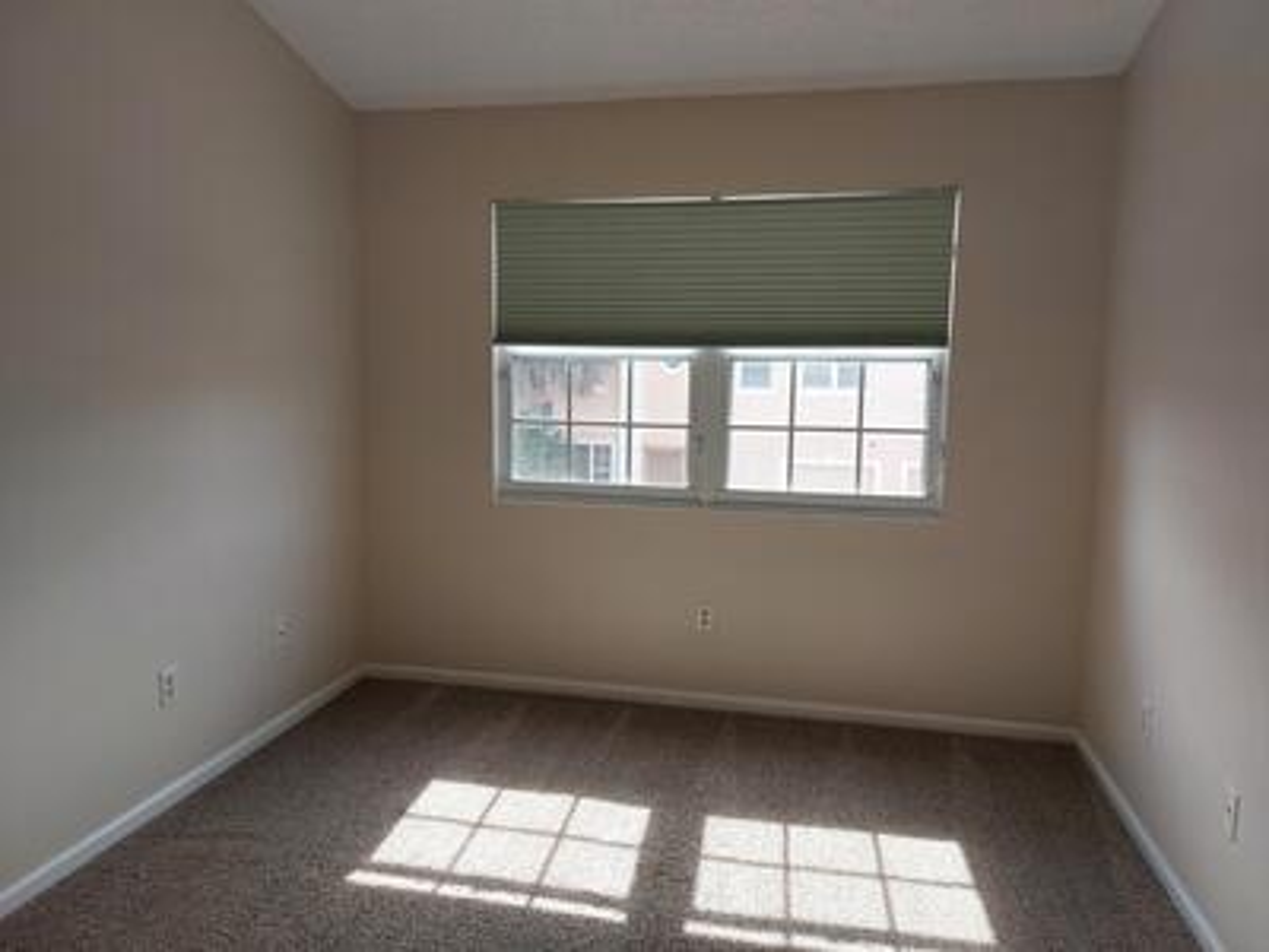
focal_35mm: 24
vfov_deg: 56.8
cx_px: 634
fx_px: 880
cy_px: 476
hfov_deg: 71.6
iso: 50
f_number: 1.8
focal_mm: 5.23
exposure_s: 1/120
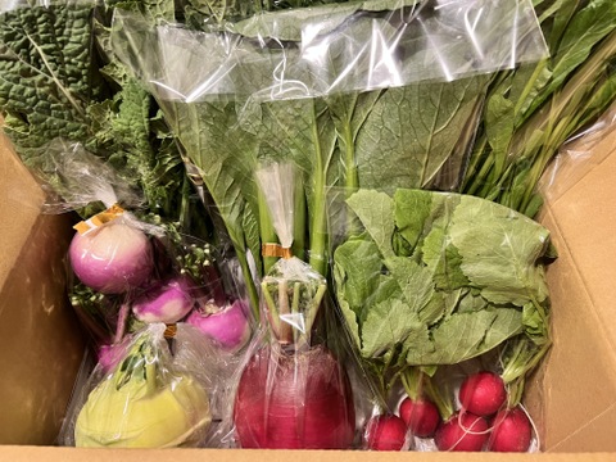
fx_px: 463
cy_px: 231
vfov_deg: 53.1
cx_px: 308
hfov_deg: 67.3
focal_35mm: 26
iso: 320
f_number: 1.5
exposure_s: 1/50
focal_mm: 5.7
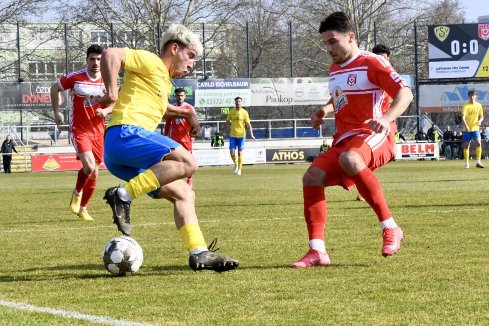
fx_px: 1711
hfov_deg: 16.3
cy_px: 171
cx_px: 243
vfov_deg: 10.9
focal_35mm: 126
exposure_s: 1/1600
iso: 8000
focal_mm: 120
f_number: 20
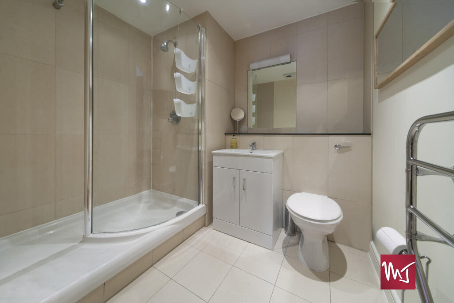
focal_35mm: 12
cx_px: 227
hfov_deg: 112.6
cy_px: 152
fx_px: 151
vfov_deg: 90.0
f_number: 10
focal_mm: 12
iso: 50
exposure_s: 3
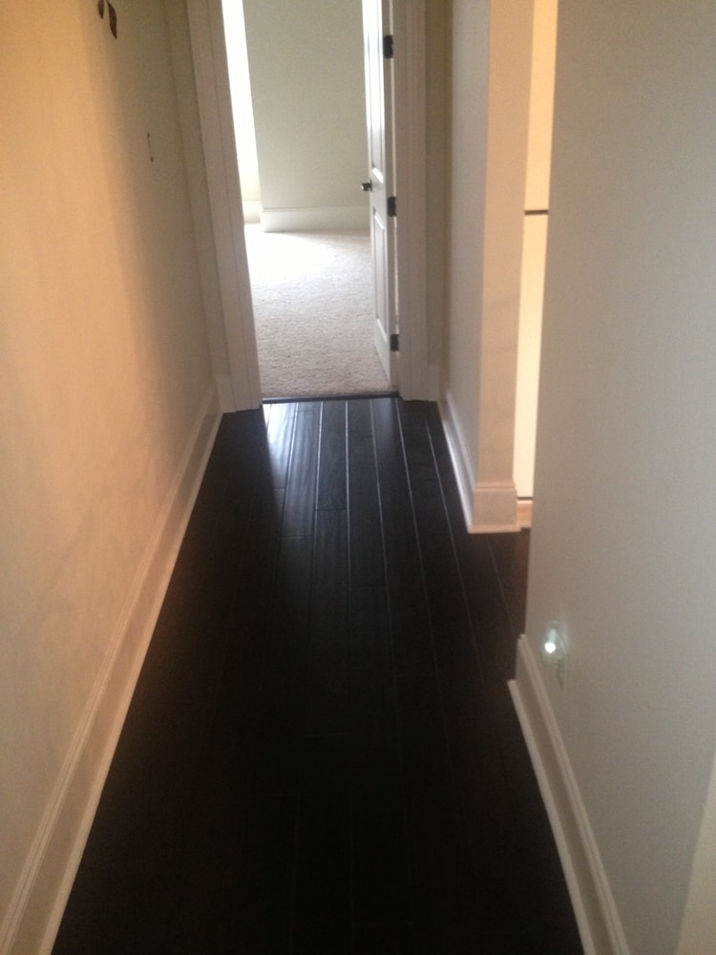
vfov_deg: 55.4
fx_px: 910
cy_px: 478
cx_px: 358
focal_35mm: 33
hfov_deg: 42.9
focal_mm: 4.13
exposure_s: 1/16
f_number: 2.4
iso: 320
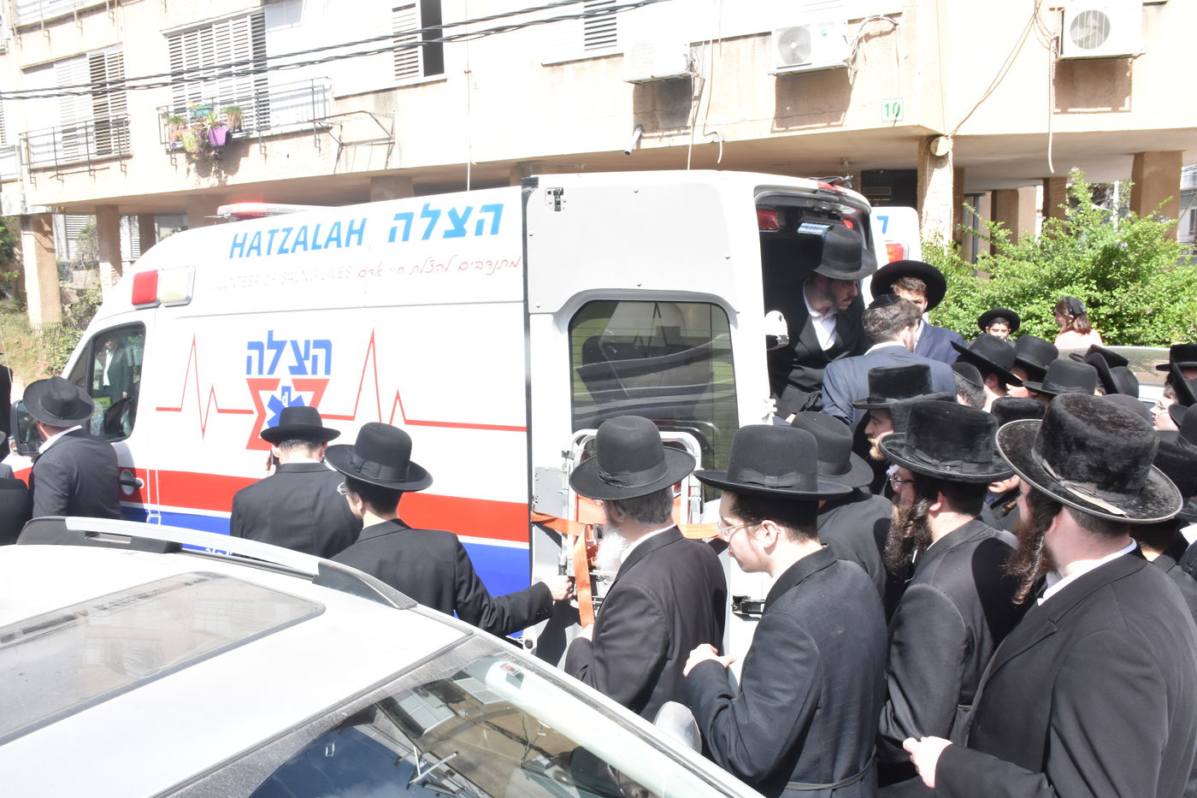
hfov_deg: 61.9
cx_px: 598
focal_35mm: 30
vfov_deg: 43.6
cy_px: 399
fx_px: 997
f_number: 16
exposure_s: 1/250
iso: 800
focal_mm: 20
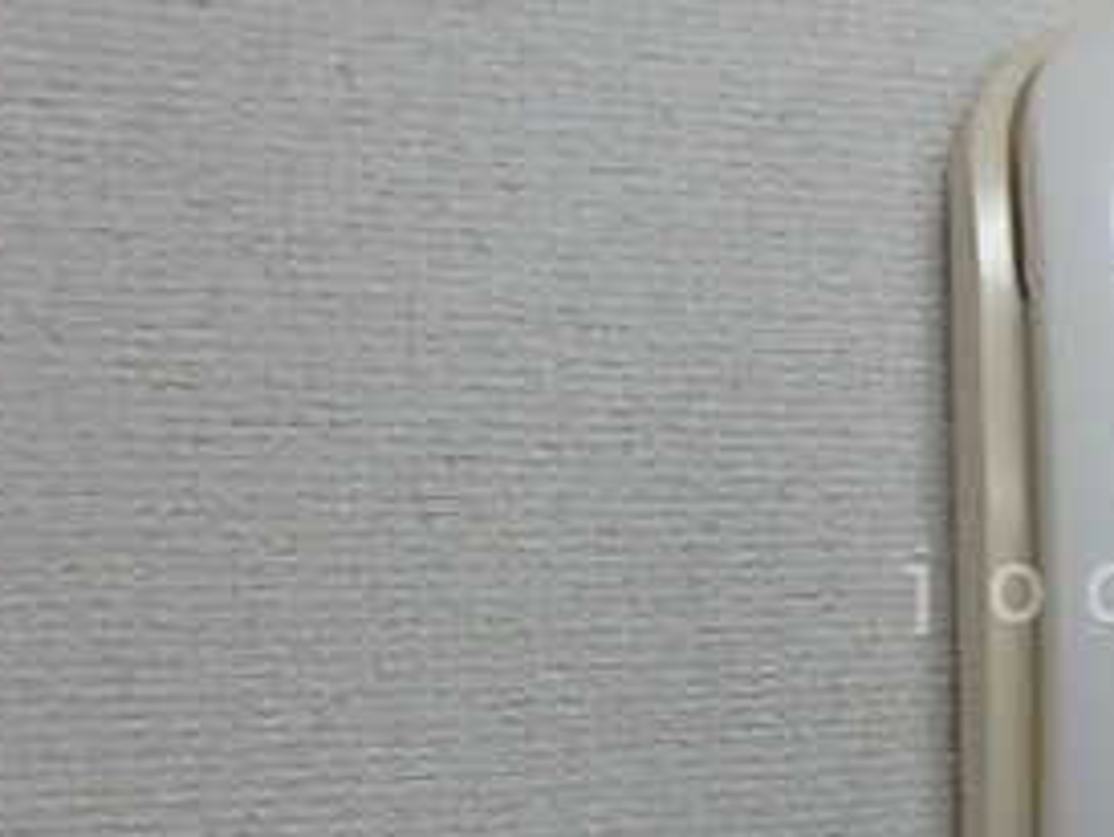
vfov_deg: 29.4
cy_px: 585
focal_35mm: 49
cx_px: 1175
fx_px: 1578
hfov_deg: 34.5
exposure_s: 1/30
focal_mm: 3.7
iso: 320
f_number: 3.5
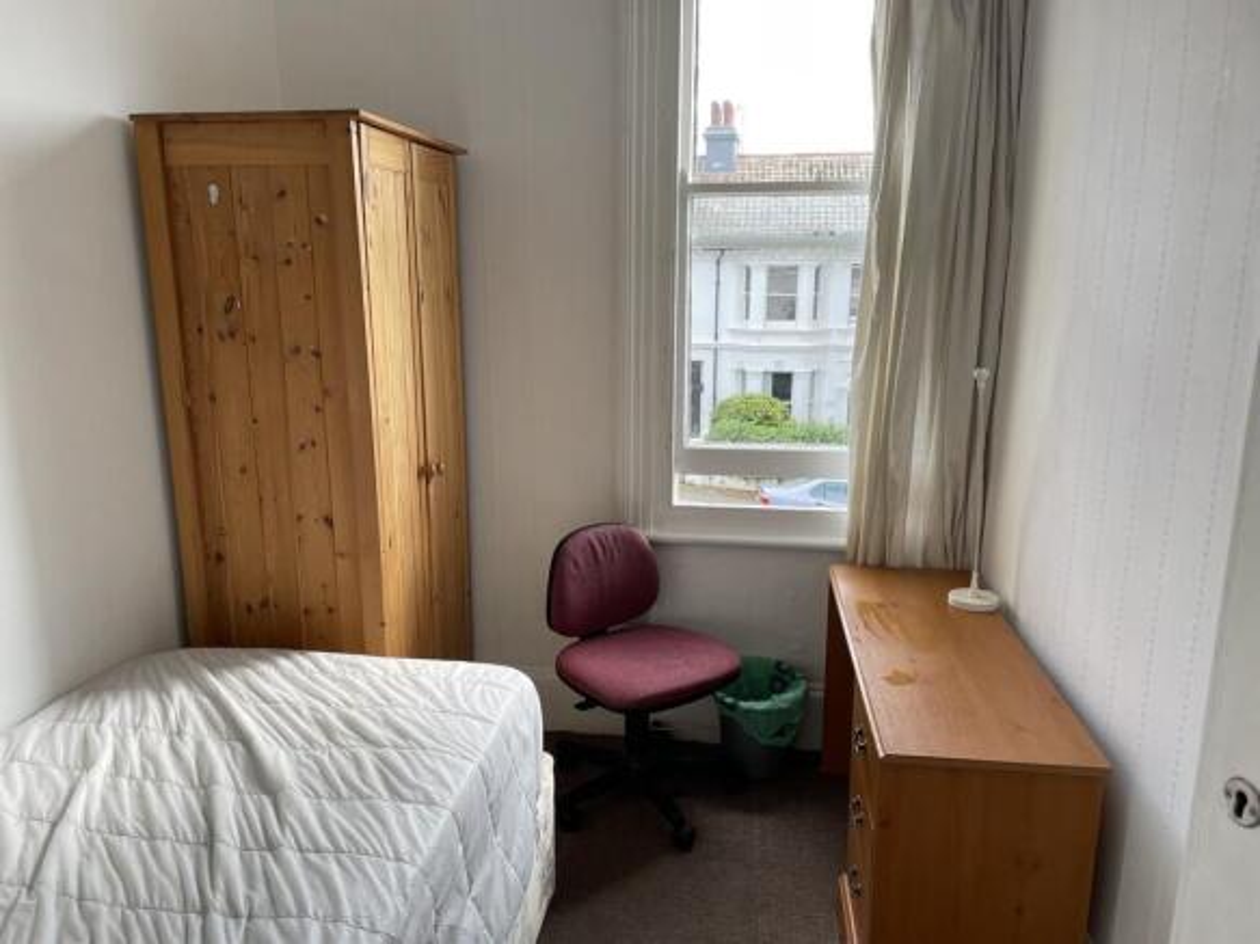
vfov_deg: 53.0
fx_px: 946
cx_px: 630
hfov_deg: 67.3
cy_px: 472
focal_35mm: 26
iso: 32
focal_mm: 4.2
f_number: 1.6
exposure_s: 1/165
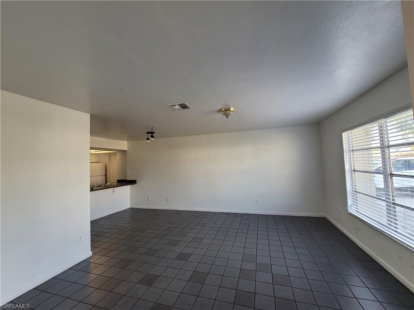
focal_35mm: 13
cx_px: 207
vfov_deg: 89.9
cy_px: 155
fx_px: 155
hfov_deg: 106.2
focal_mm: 2.2
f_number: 2.2
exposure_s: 1/60
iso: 100
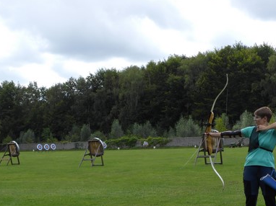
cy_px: 158
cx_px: 142
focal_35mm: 52
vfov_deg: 27.6
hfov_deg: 36.8
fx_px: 414
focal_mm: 5.5
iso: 80
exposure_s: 1/500
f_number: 3.5
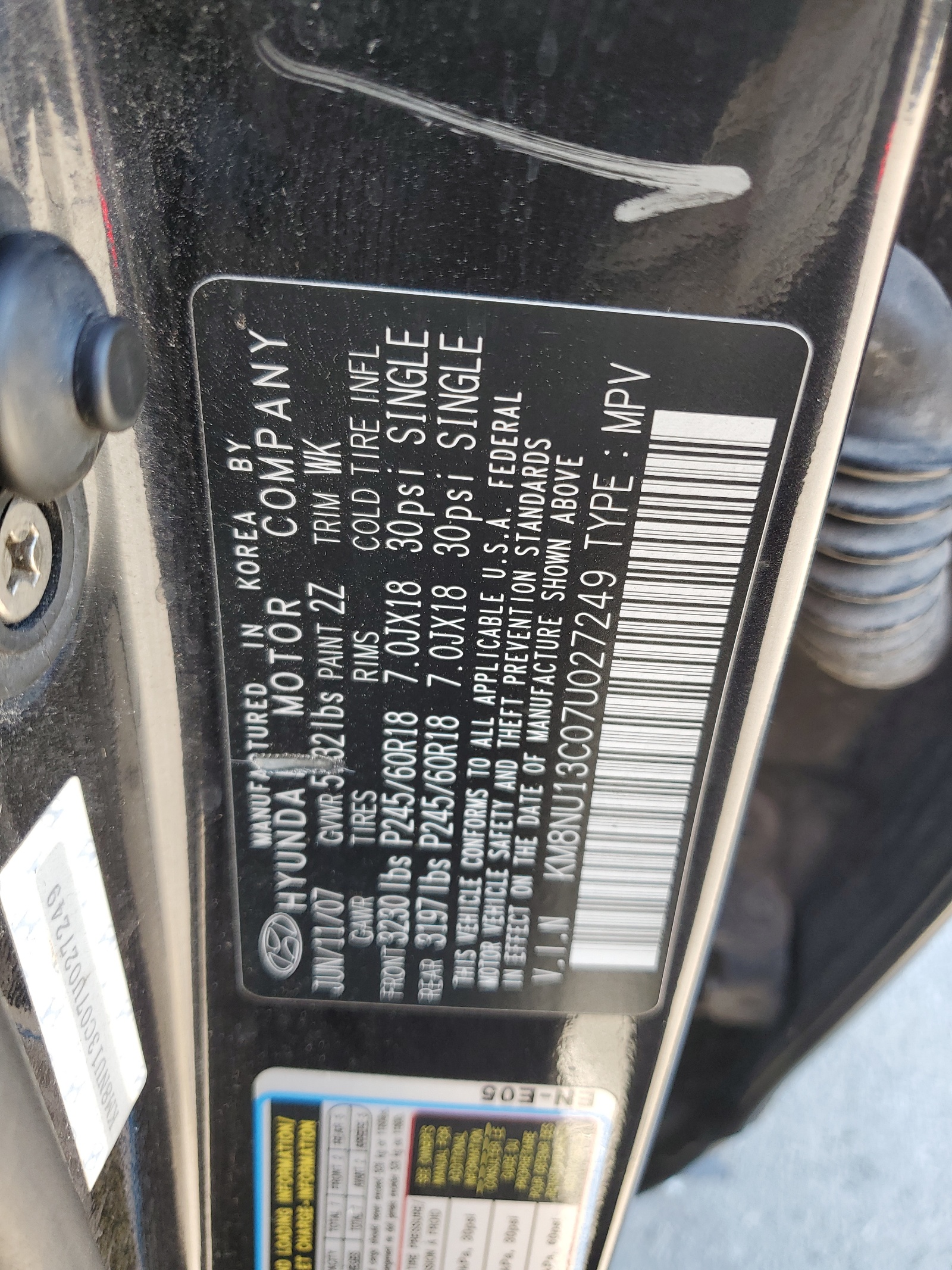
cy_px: 635
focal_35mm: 26
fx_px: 953
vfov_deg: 67.3
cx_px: 476
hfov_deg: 53.1
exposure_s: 1/120
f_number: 1.5
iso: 51
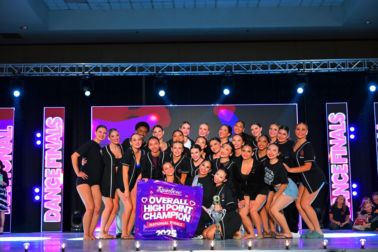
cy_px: 126
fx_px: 630
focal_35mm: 60
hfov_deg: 33.4
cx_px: 189
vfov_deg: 22.6
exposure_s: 1/640
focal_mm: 60
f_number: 3.2
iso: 4000
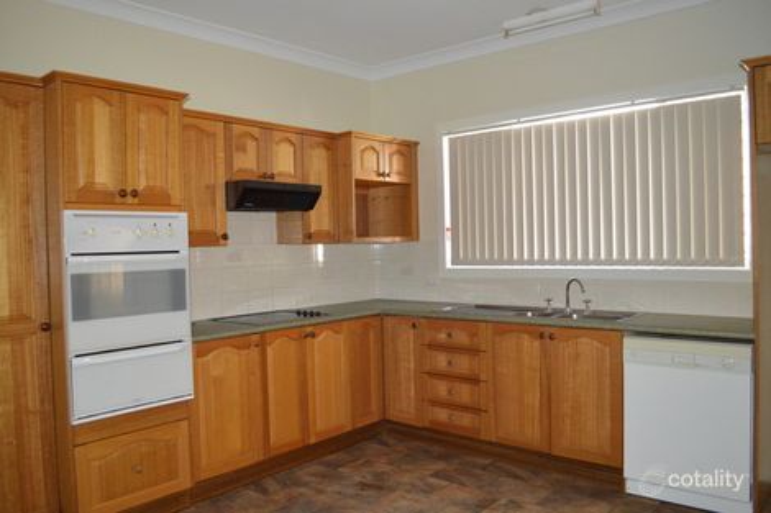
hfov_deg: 67.4
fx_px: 578
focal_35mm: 27
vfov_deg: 47.9
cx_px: 386
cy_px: 256
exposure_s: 1/30
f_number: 3.5
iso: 2200
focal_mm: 18
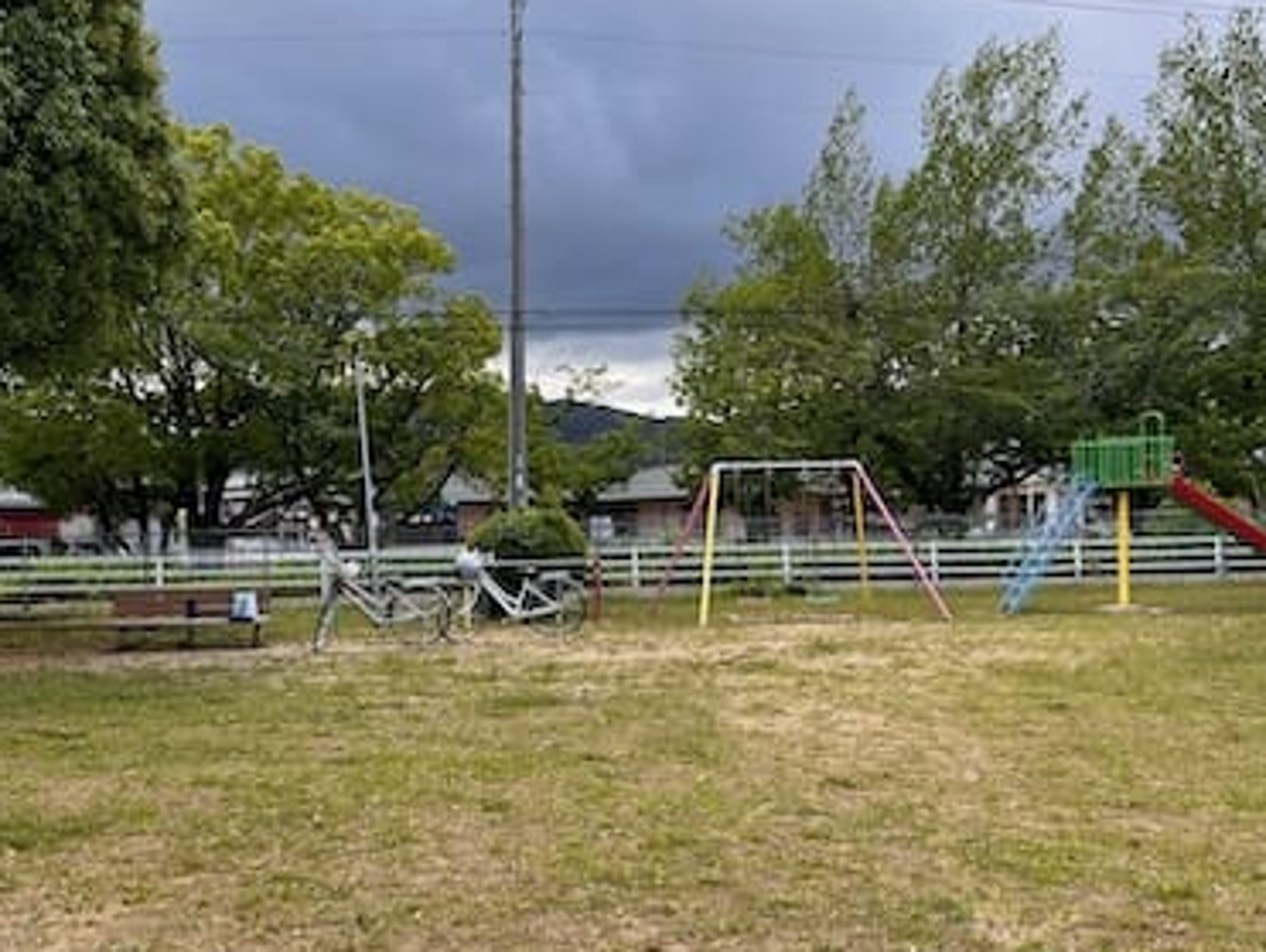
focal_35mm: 35
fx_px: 1281
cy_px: 544
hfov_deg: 51.9
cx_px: 454
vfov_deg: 40.7
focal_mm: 5.7
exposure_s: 1/1311
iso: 50
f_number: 1.5
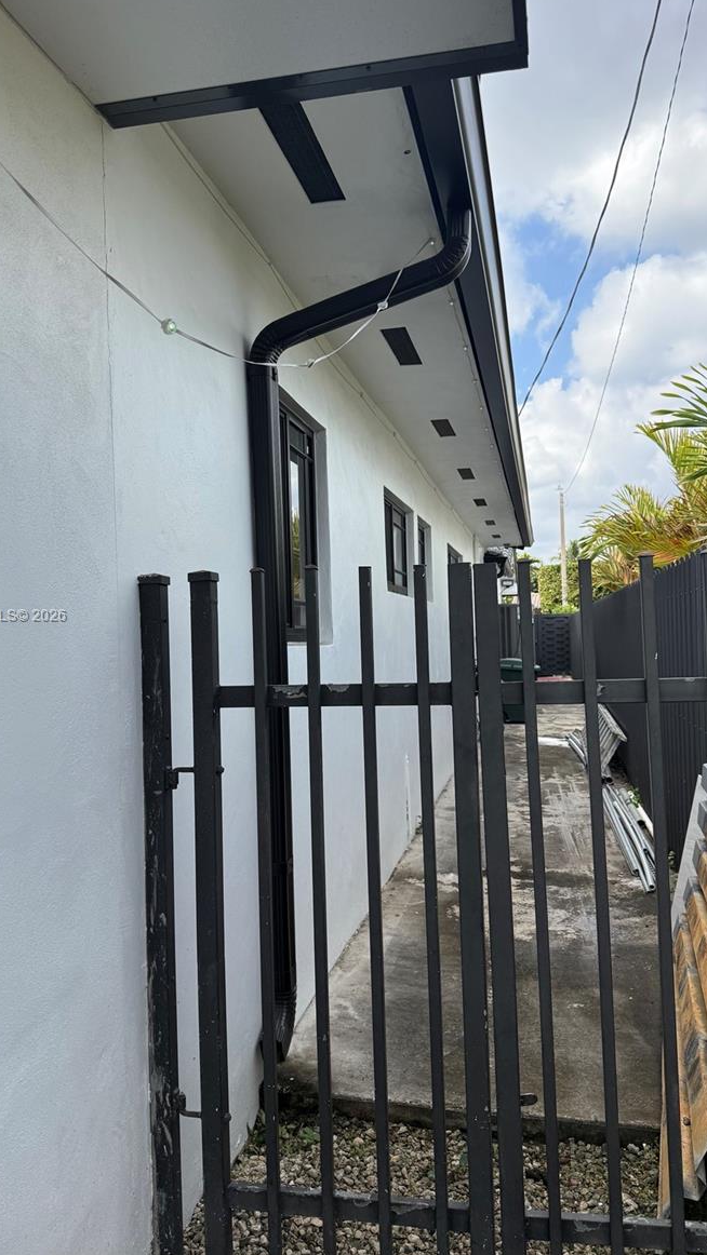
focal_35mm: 27
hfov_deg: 42.9
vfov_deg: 69.8
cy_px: 617
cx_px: 352
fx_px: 899
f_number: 1.78
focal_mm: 6.76
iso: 100
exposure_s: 1/2445
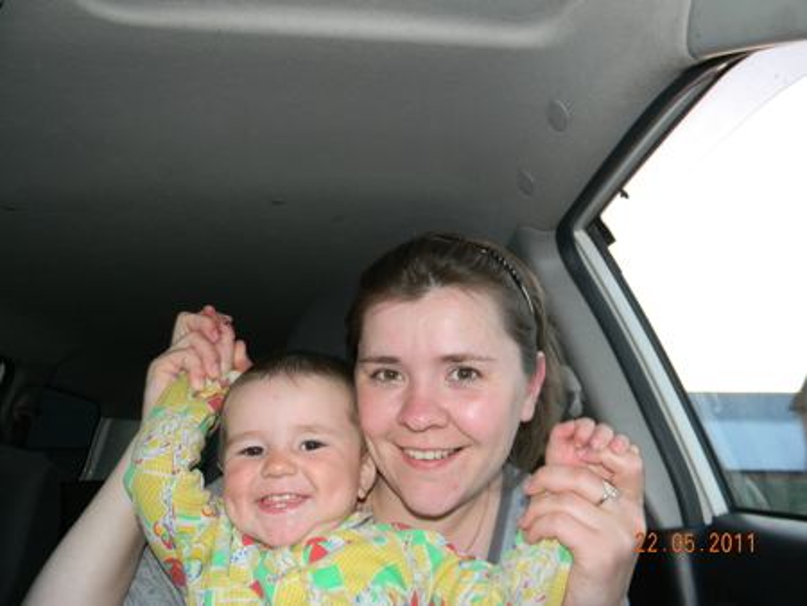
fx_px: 653
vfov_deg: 49.8
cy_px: 303
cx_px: 404
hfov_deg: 63.4
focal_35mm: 28
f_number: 3.5
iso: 200
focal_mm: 5
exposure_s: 1/26
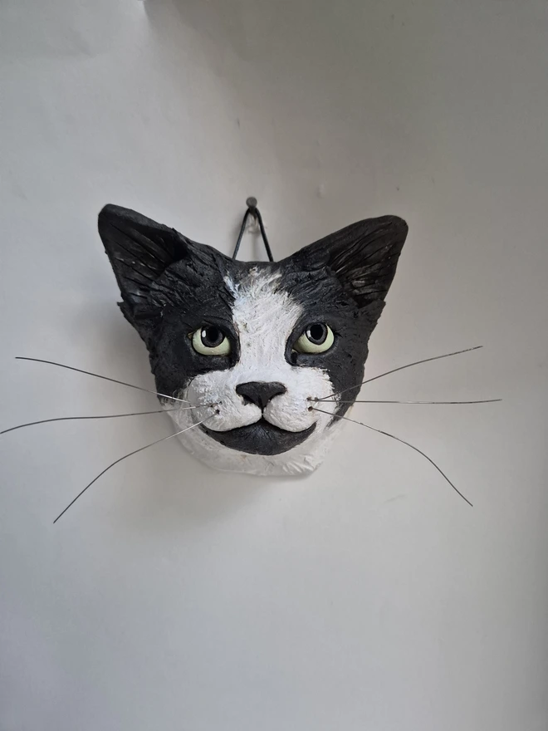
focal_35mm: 23
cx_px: 274
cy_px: 366
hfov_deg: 58.9
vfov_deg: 73.9
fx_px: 485
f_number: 1.8
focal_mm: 5.4
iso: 1000
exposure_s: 1/100
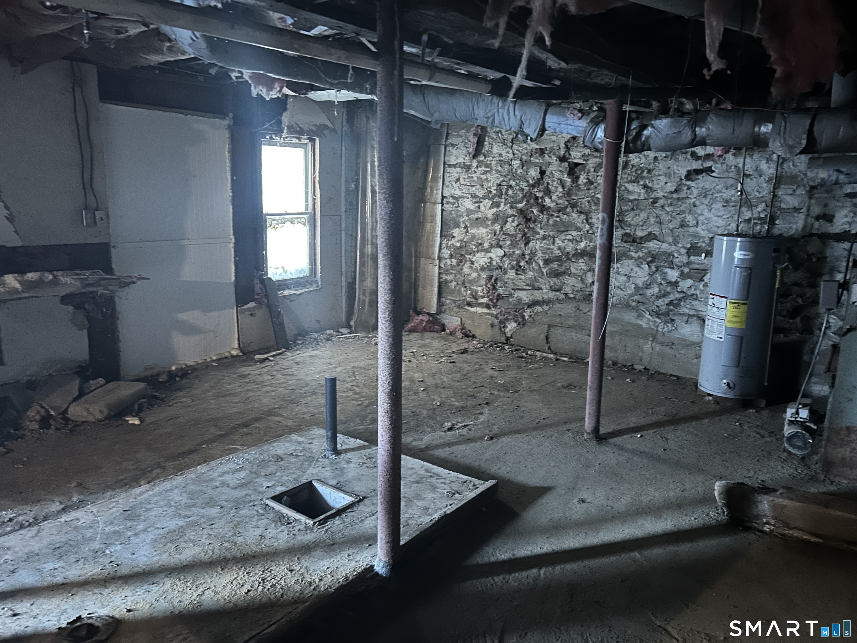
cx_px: 428
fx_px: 644
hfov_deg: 67.3
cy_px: 322
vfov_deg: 53.1
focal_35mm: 26
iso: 640
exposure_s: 1/9
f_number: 1.5
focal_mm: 5.7
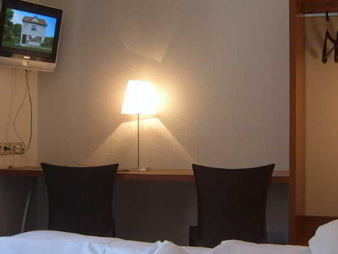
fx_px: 527
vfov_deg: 27.0
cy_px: 138
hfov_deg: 35.5
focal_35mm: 54
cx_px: 195
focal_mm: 5.8
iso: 83
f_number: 2.8
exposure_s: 1/30
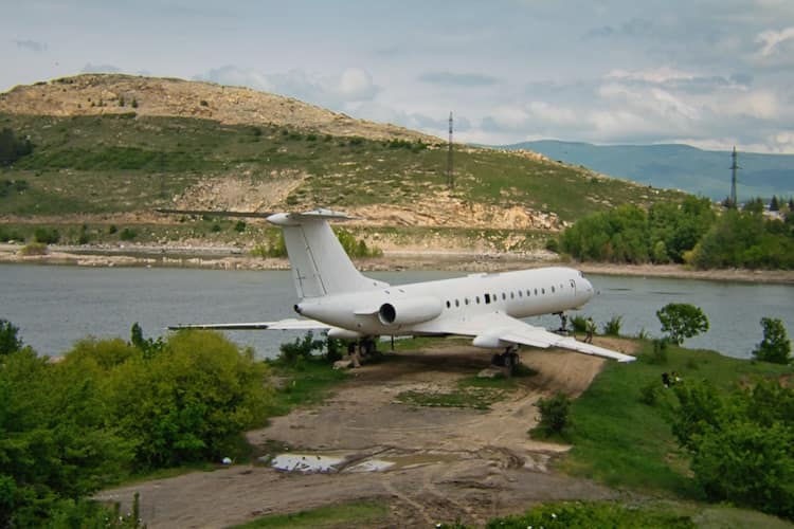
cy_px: 264
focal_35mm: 119
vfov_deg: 11.5
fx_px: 2624
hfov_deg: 17.2
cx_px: 397
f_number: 8
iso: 125
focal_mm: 43.48
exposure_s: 1/500
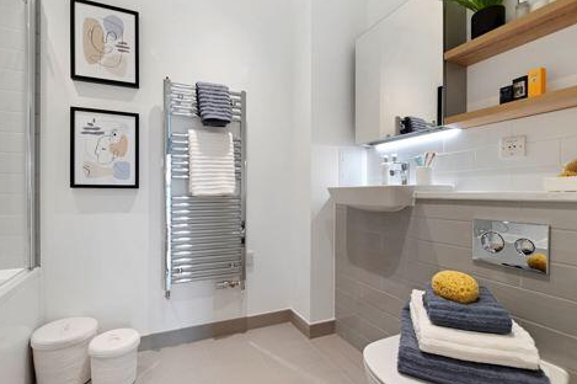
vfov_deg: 73.6
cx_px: 273
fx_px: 256
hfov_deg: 96.7
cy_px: 199
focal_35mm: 16
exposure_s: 1/4
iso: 320
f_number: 5.6
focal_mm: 10
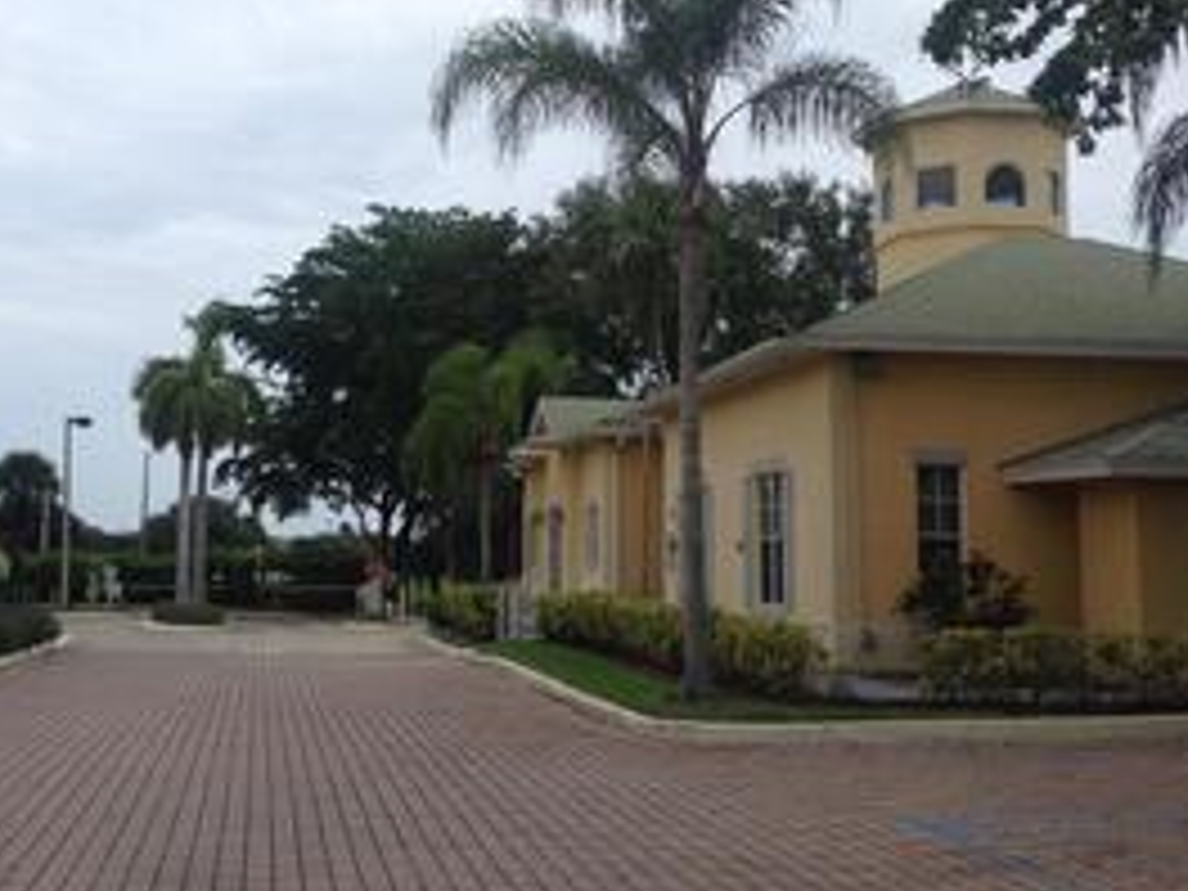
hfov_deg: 38.1
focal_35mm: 50
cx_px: 500
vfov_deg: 29.1
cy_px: 378
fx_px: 1716
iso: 50
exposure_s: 1/1695
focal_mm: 4.12
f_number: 2.4
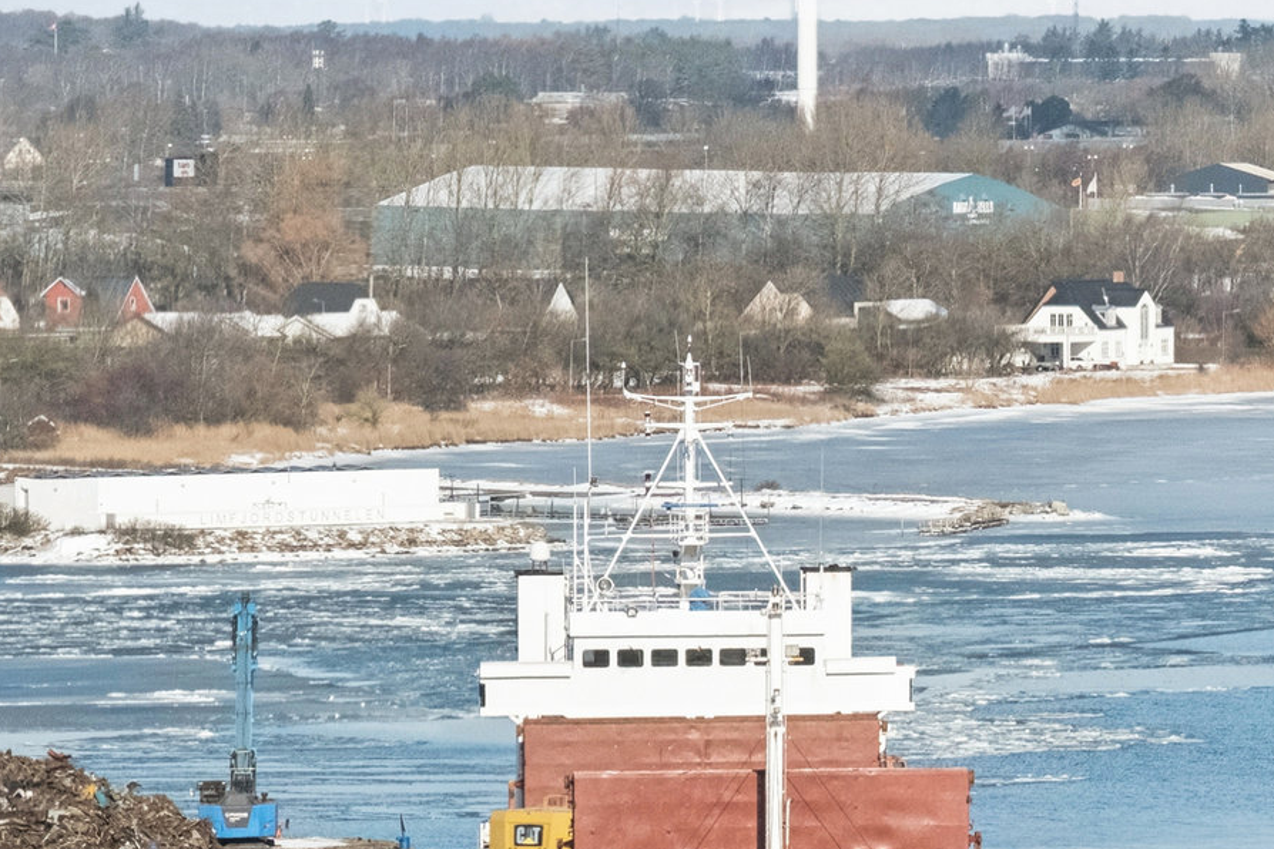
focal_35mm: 406
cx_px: 2065
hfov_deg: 5.0
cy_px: 198
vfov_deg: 3.4
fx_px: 14367
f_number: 8
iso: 500
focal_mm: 80.4
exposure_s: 1/1000
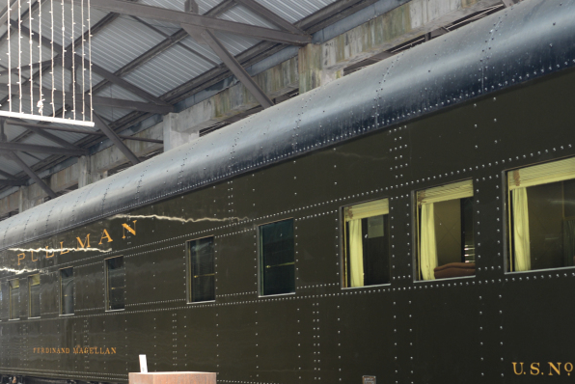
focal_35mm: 62
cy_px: 224
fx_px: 991
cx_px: 502
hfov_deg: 31.1
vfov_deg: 21.9
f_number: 3.2
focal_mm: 28
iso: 400
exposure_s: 1/30
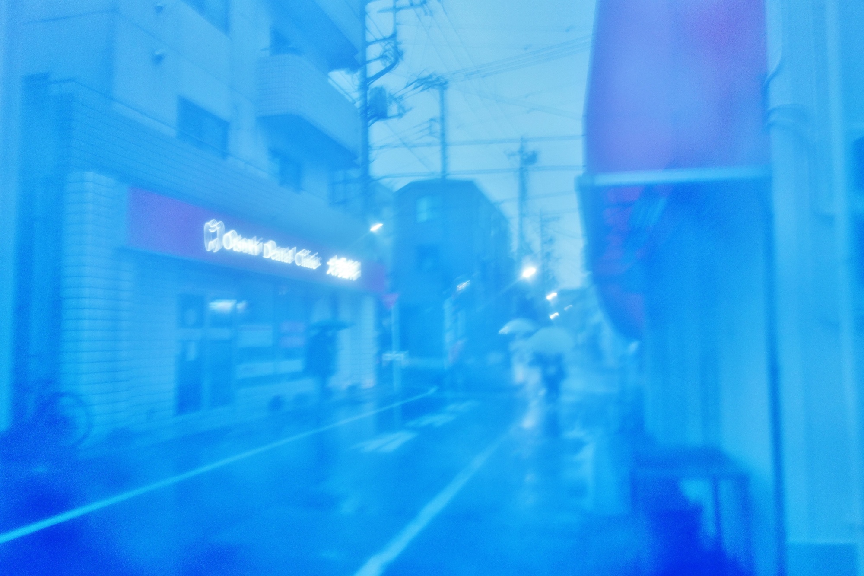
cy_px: 288
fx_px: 672
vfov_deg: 46.4
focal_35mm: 28
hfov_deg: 65.5
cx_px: 432
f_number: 2.2
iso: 125
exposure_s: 1/15
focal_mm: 10.4
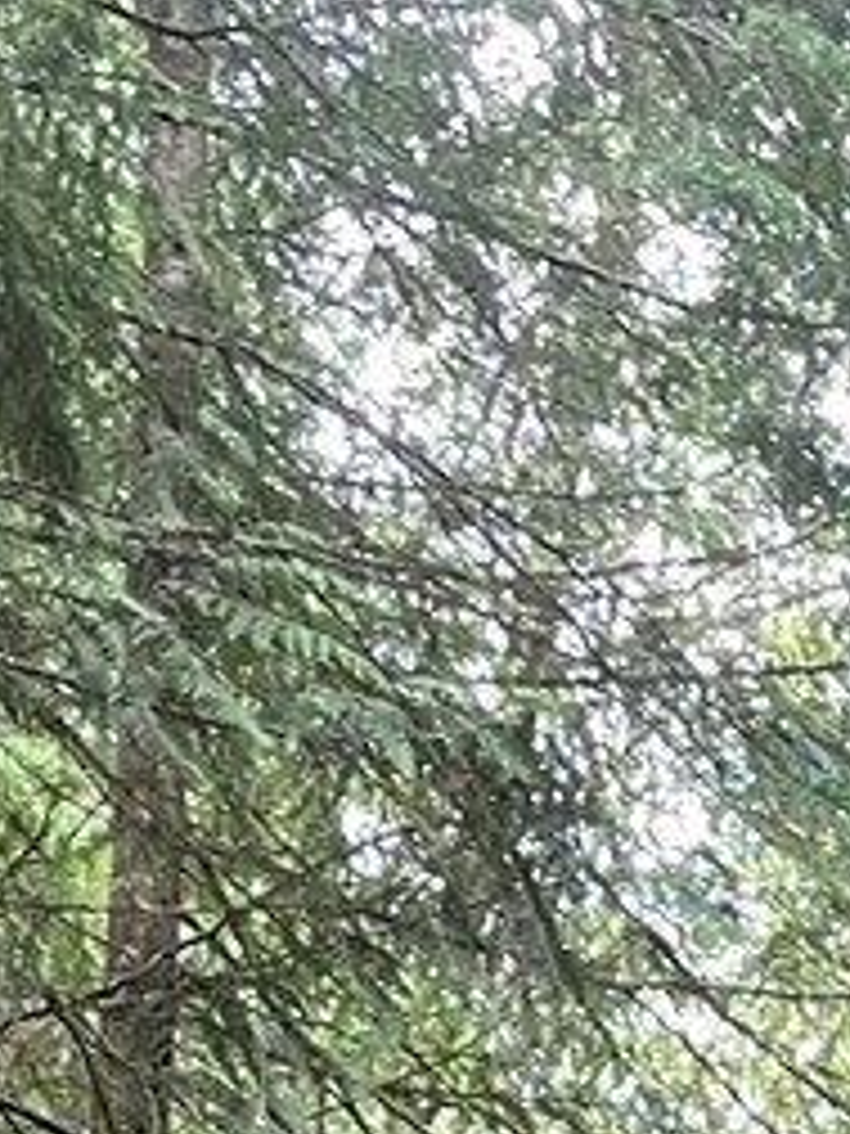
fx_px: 5402
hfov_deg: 9.0
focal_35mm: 165
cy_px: 2948
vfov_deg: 10.1
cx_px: 711
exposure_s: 1/60
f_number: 1.6
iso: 200
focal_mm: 5.1
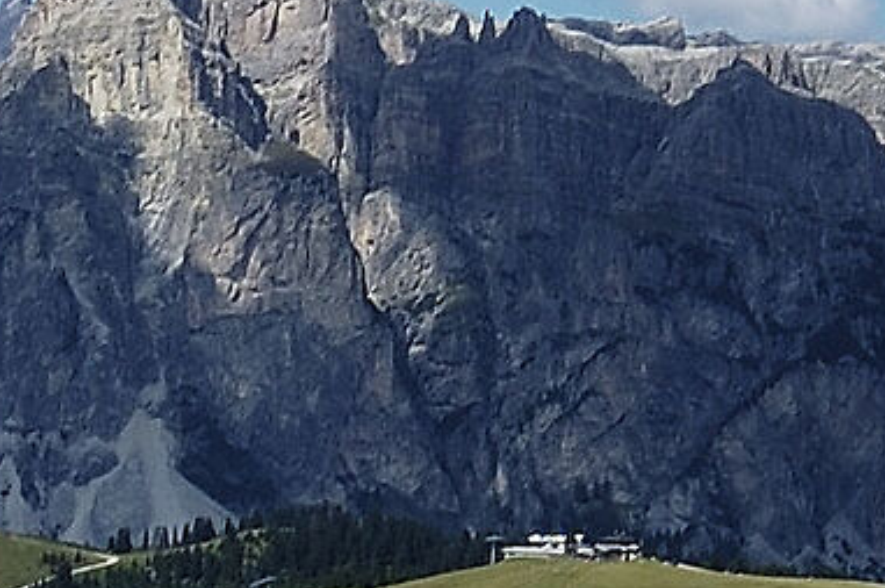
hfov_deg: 10.8
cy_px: 449
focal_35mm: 189
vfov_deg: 7.2
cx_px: 77
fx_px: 4640
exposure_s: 1/320
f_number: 11
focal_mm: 20
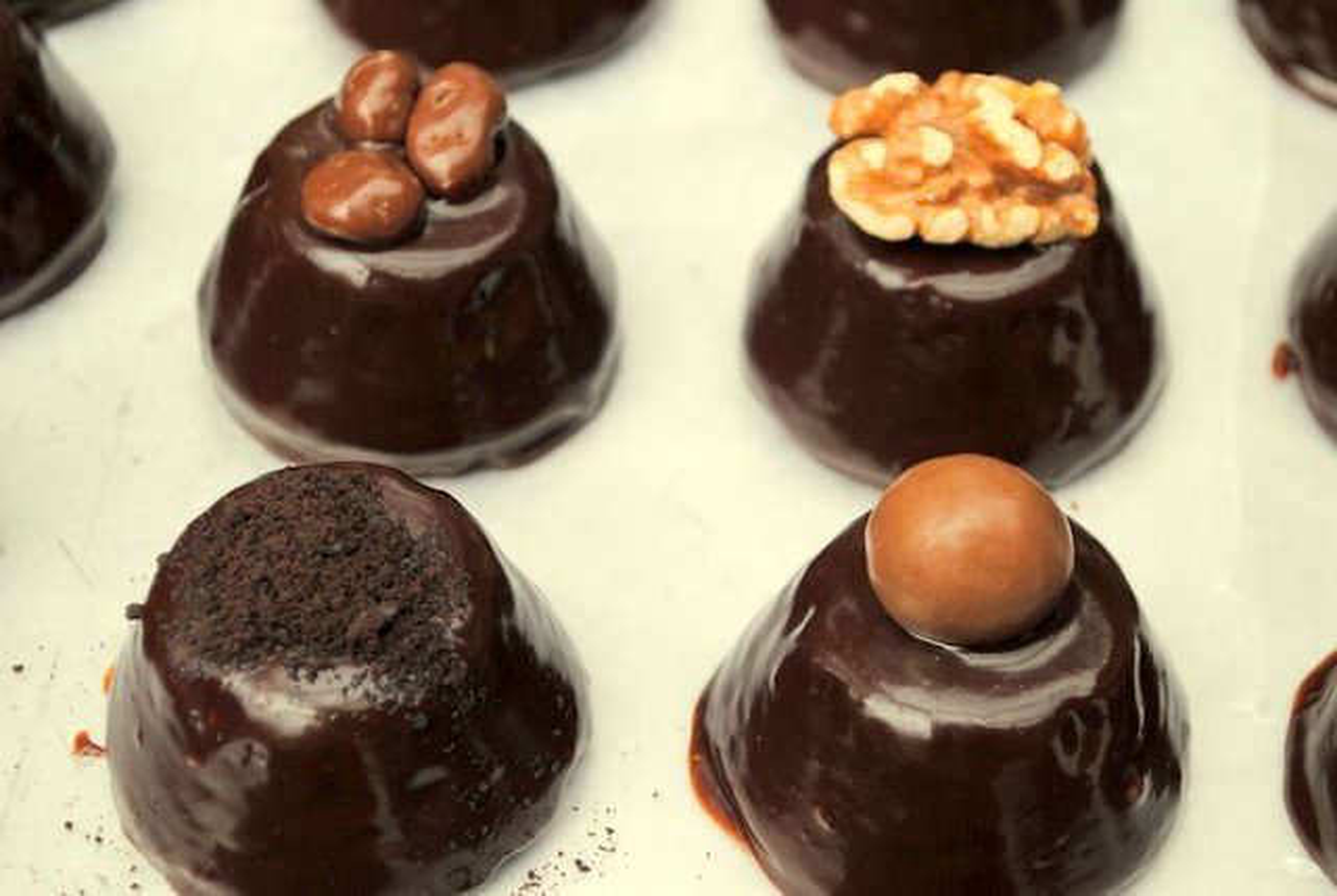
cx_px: 668
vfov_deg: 16.6
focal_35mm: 82
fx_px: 3069
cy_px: 448
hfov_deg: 24.6
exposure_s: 1/160
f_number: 6.3
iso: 100
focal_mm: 55
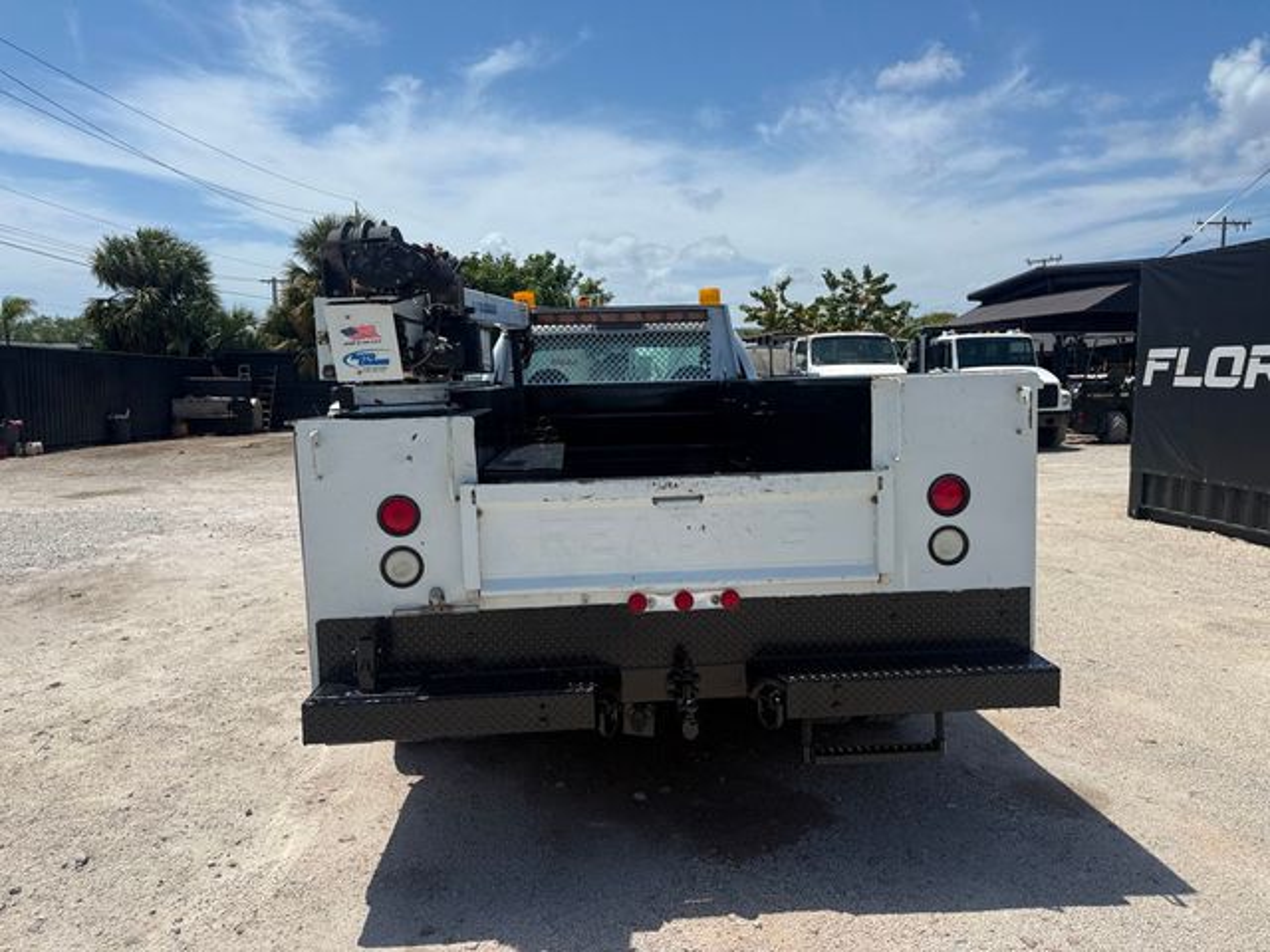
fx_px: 881
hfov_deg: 71.6
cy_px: 476
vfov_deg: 56.8
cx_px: 635
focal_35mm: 24
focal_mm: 6.76
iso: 80
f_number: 1.78
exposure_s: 1/8130
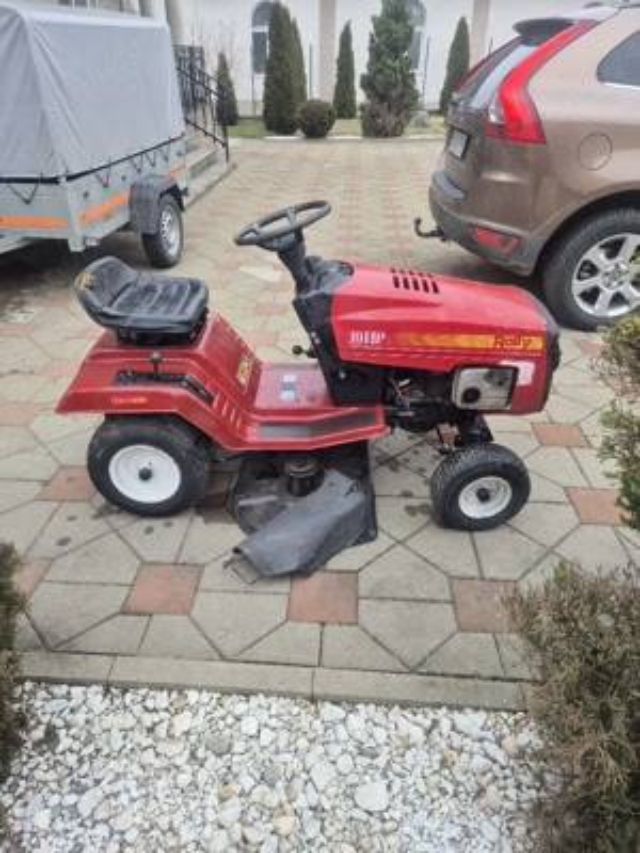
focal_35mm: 23
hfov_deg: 58.9
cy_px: 426
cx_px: 320
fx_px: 567
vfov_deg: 73.9
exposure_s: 1/182
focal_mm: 5.4
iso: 40
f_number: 1.8
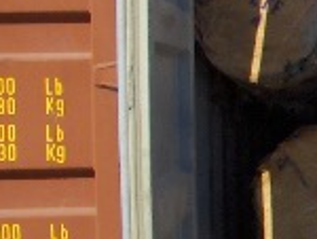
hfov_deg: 12.1
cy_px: 275
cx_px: 571
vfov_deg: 9.9
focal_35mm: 149
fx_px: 1367
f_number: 4.3
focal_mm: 5.8
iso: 100
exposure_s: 1/741
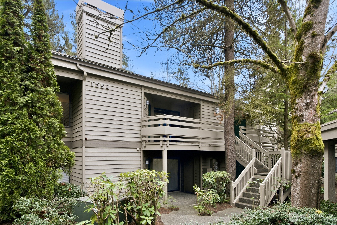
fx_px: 187
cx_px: 168
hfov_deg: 84.0
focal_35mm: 20
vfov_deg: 61.9
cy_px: 112
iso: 400
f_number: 9
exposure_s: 1/25
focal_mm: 20
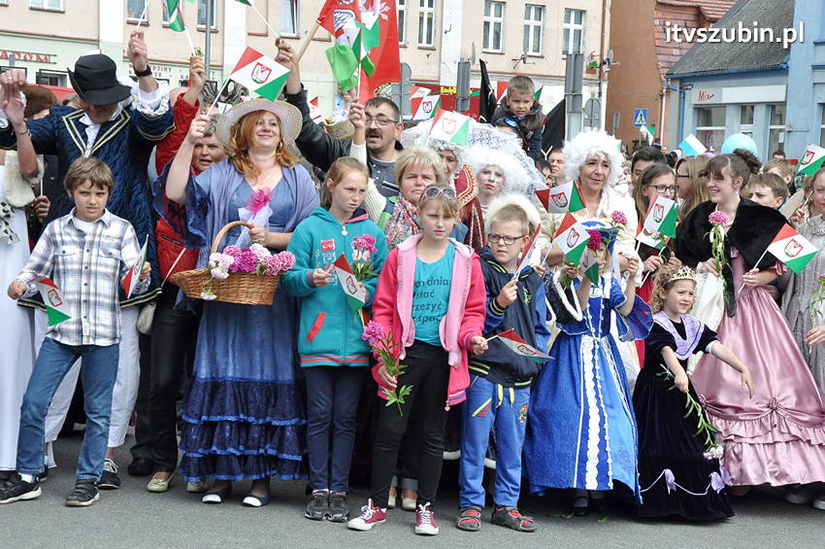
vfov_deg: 18.1
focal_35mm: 75
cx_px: 412
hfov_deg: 27.0
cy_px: 274
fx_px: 1717
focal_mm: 50
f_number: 11
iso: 1250
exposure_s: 1/800
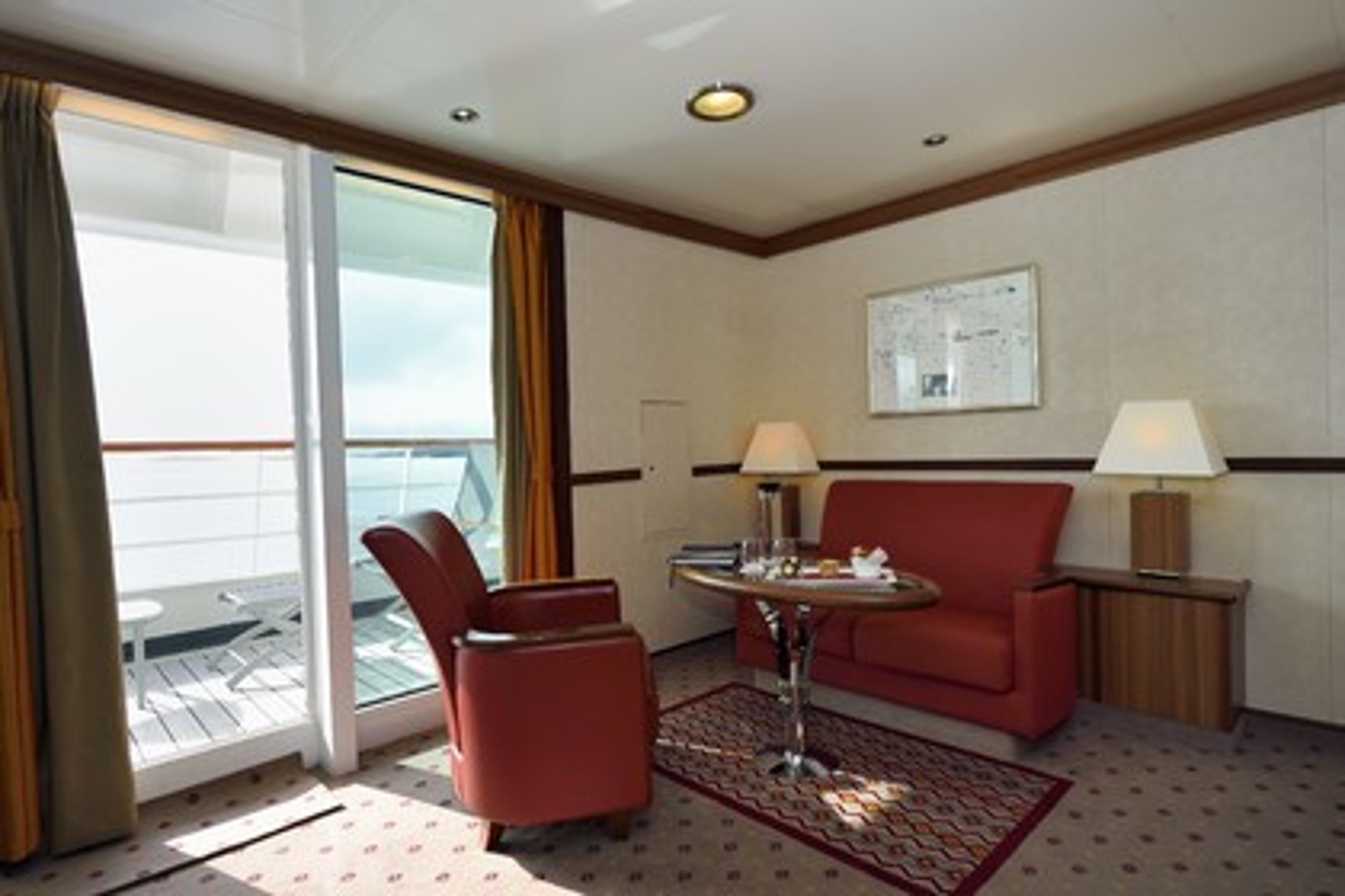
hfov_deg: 86.9
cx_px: 672
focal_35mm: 19
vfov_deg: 64.6
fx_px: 710
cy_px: 448
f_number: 9
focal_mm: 19
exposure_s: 1/160
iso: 200
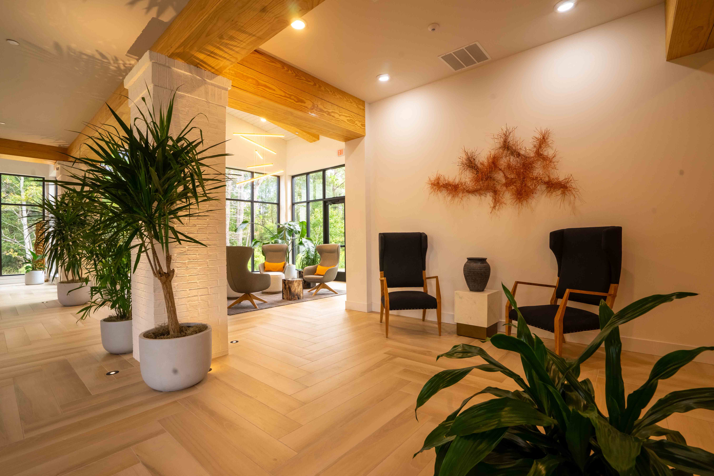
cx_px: 357
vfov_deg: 73.7
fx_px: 317
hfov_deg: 96.7
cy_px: 238
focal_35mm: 16
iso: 500
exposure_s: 1/80
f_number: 11
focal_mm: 16
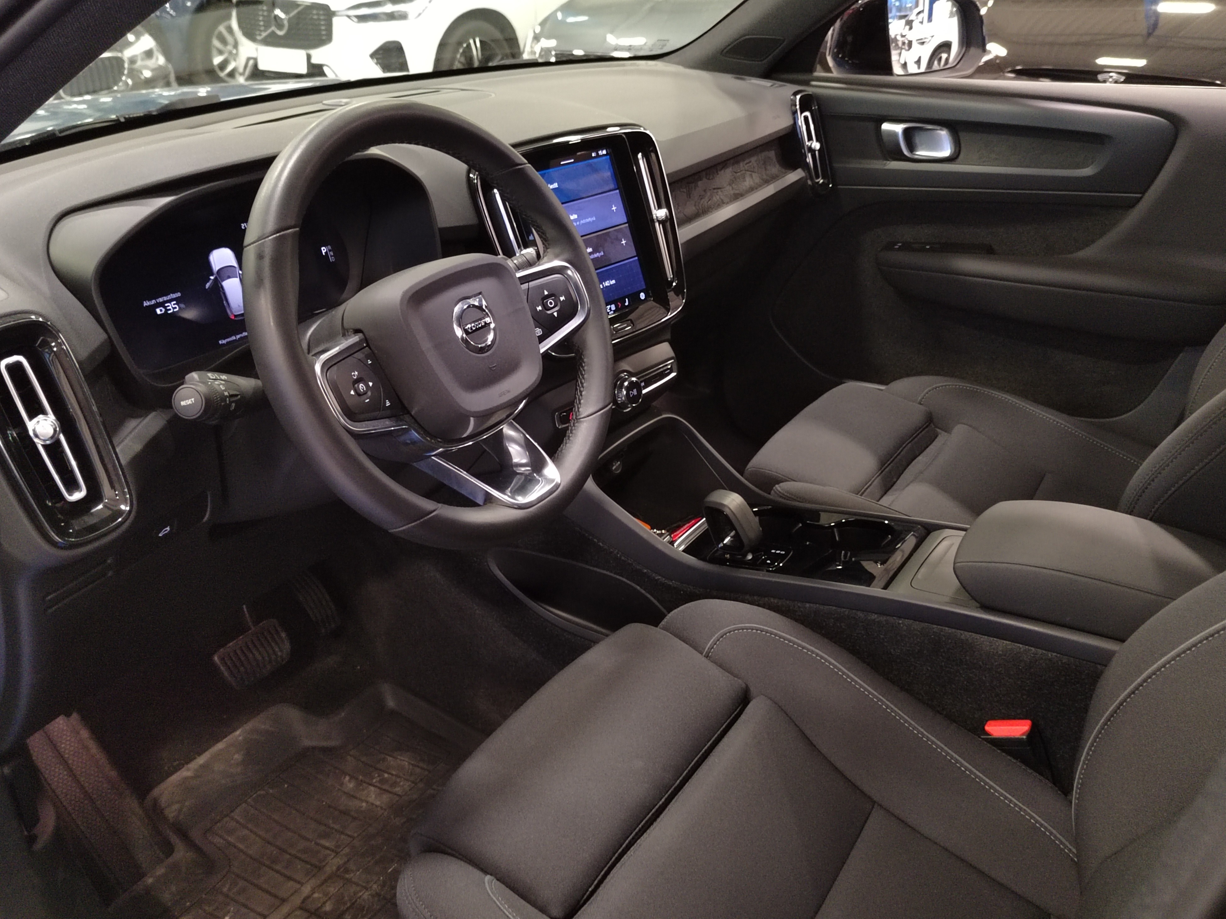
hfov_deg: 61.7
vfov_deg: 48.2
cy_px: 460
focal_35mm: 29
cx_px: 613
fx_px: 1027
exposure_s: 1/50
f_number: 1.9
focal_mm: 5.52
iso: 3297
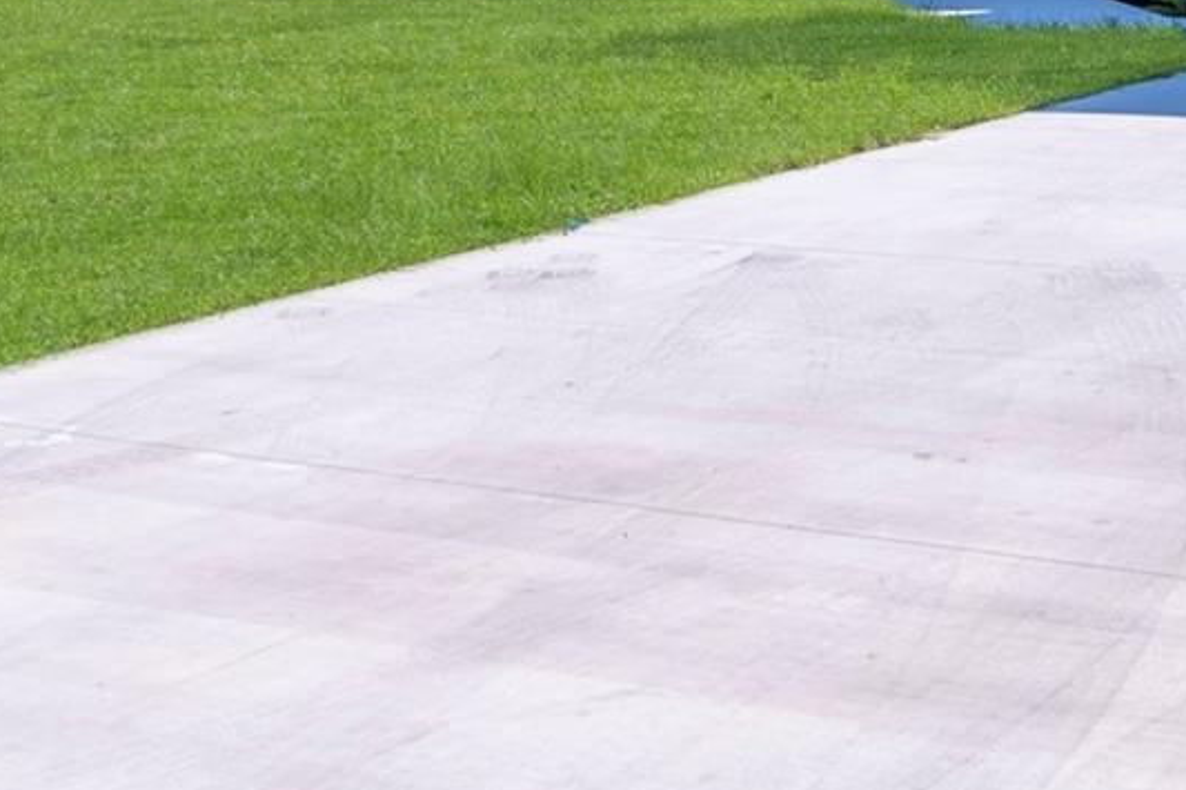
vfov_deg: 16.3
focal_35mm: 81
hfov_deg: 24.2
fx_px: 2668
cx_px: 1126
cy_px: -91
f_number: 8
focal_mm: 18
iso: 100
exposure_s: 1/400
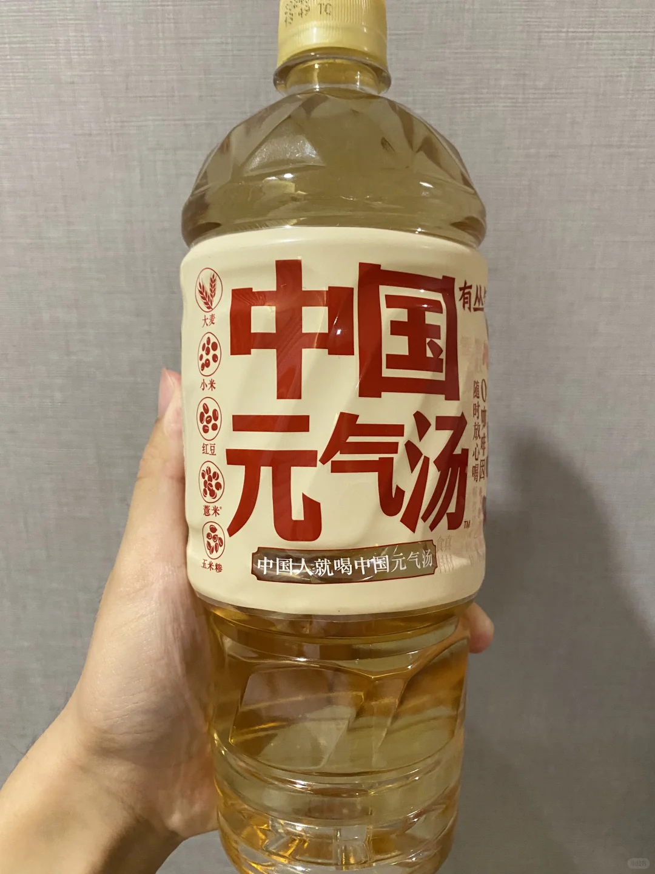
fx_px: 656
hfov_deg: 53.1
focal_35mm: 26
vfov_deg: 67.3
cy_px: 437
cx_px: 328
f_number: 1.8
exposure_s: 1/50
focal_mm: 4.25
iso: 400
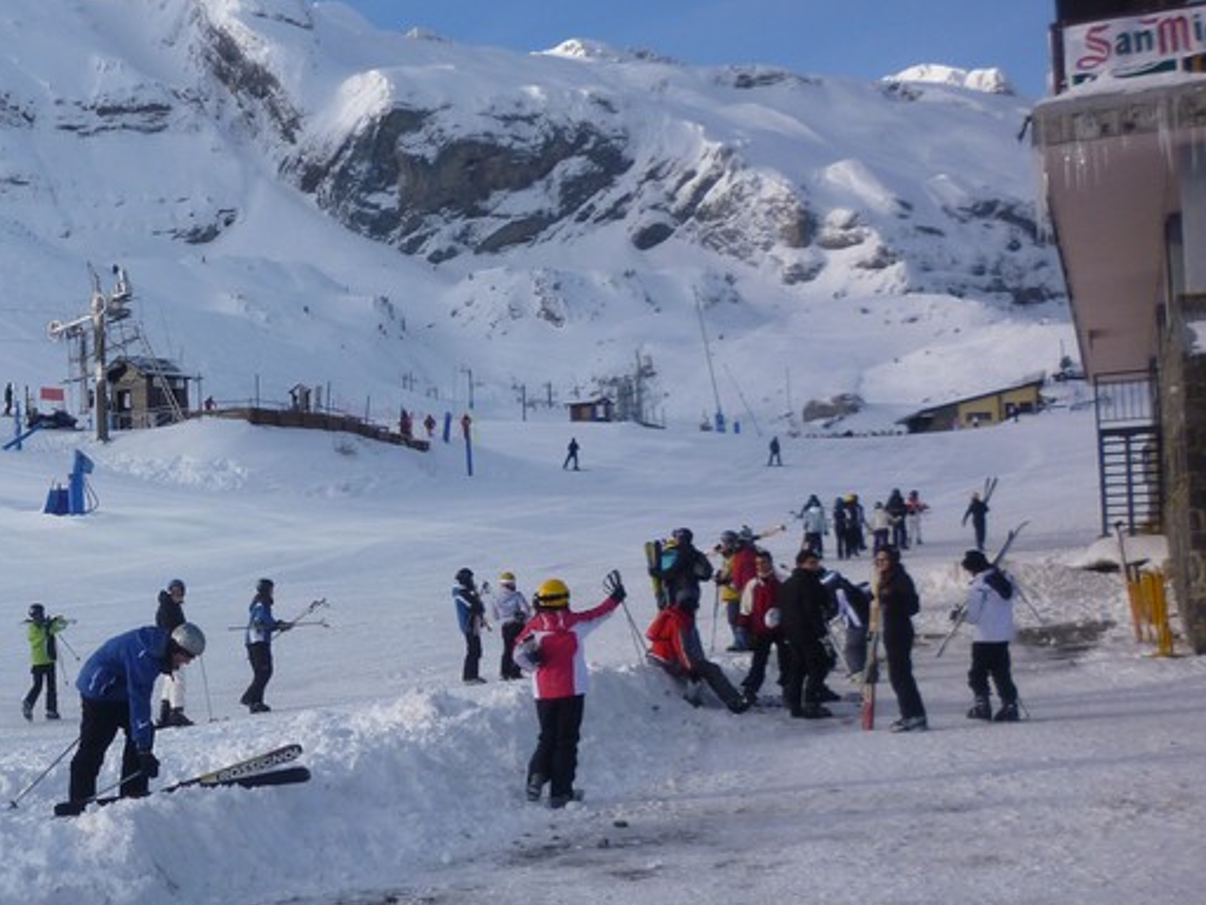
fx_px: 2021
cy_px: 547
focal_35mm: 58
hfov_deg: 31.4
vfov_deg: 25.2
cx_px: 78
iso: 80
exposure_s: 1/500
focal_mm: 5.2
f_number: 4
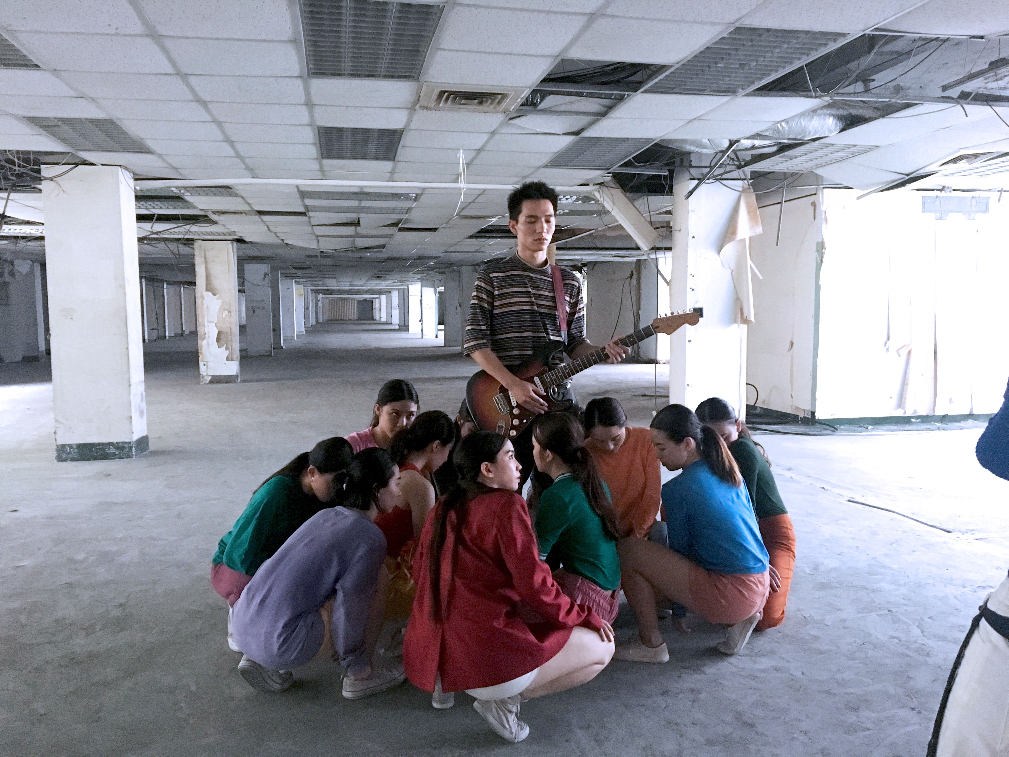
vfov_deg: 48.2
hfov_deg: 61.7
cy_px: 378
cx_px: 504
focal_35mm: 29
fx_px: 845
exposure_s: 1/15
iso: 320
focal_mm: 4.15
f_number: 2.2
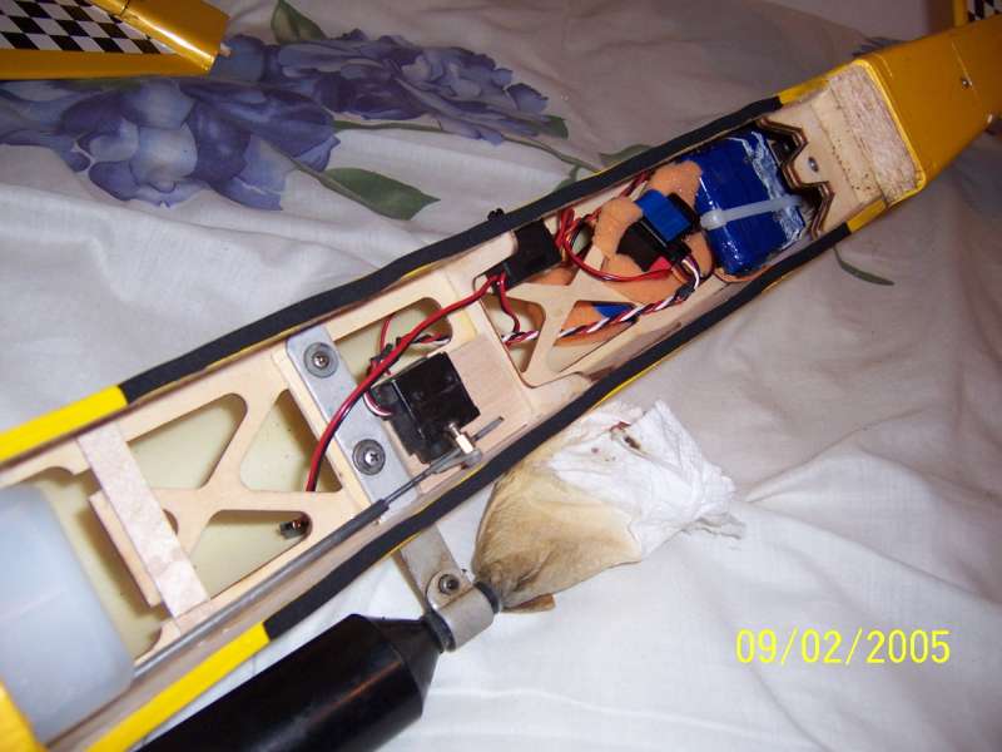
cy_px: 376
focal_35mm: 33
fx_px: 955
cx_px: 501
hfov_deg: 55.4
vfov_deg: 42.9
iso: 140
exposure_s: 1/60
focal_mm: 5.5
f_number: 2.8
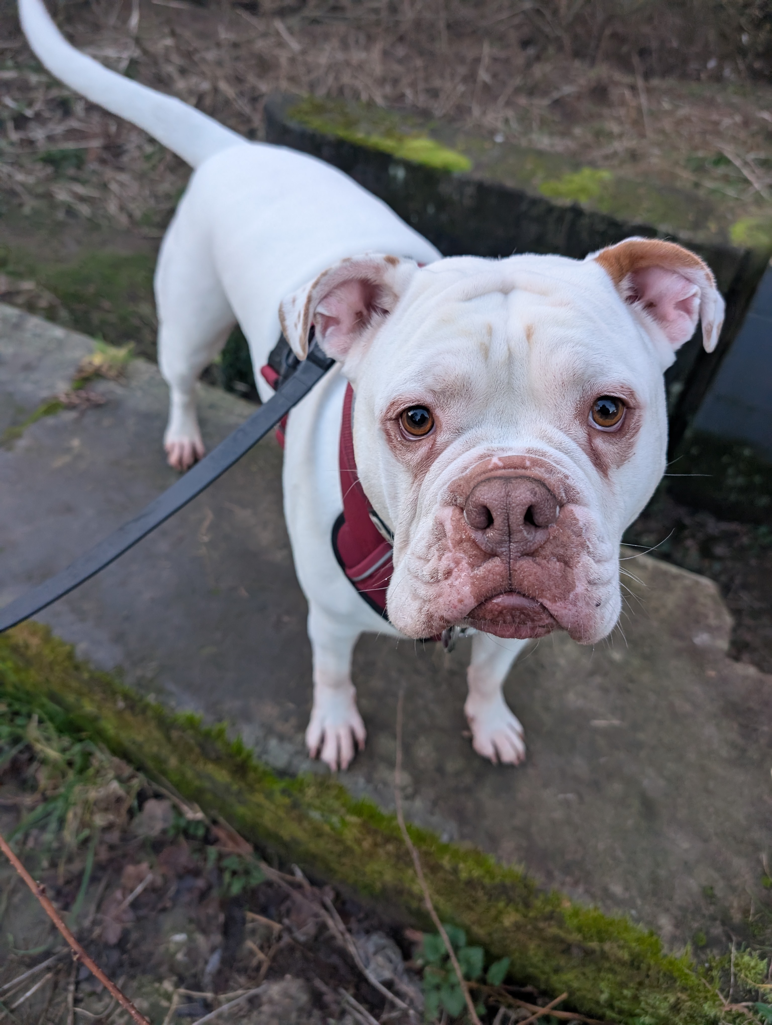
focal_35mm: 24
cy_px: 512
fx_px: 712
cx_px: 386
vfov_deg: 71.5
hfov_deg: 56.9
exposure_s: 1/510
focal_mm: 6.9
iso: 527
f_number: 1.68
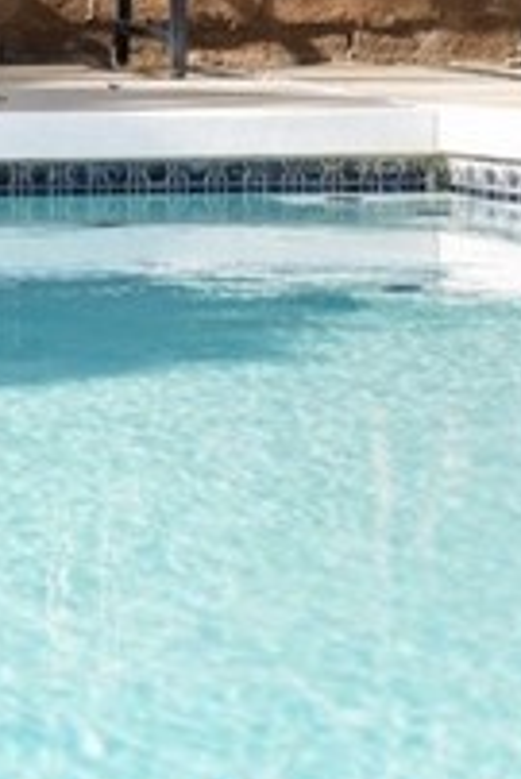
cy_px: -339
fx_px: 5829
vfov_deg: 7.5
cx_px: -749
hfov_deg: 5.0
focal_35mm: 269
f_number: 2.8
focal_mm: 50
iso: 640
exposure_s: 1/500
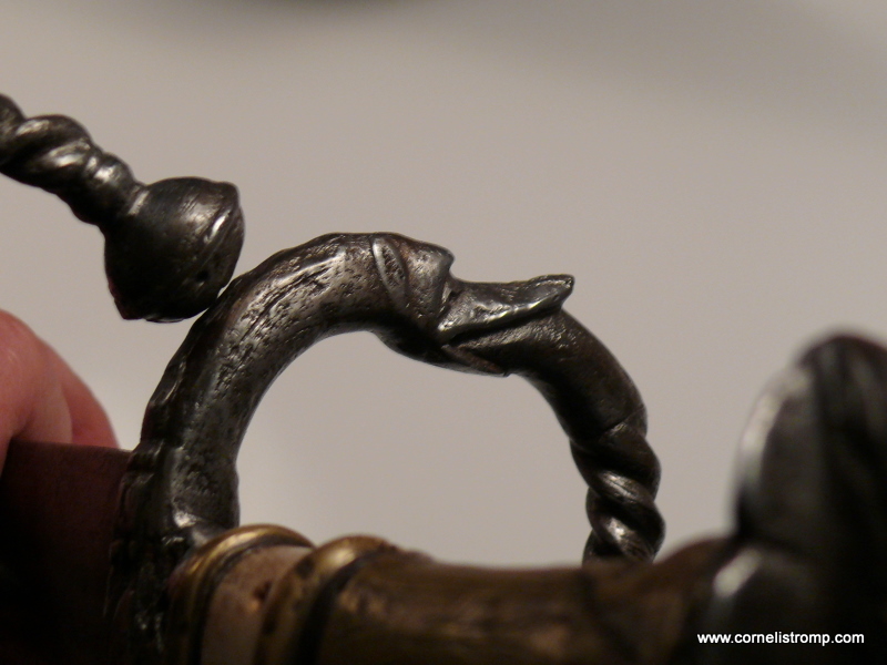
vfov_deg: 19.6
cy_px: 332
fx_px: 1922
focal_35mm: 75
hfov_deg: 26.0
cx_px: 444
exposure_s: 1/30
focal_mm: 11.4
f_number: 3.2
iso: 125
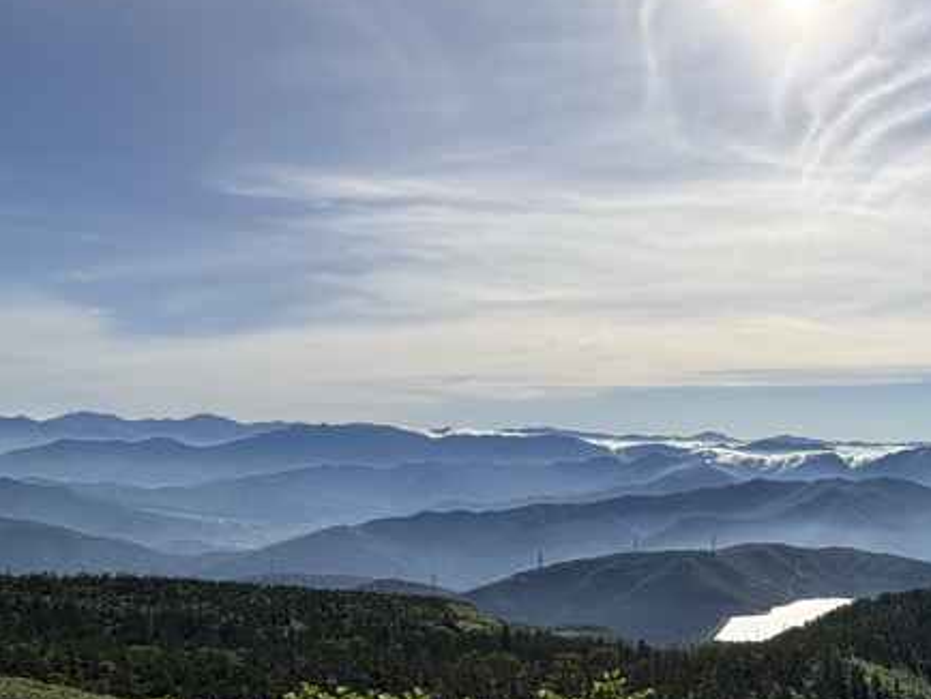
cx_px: 922
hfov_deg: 46.6
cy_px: 557
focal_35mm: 33
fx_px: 888
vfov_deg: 41.2
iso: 50
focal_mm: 2.22
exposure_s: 1/6135
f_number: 2.2
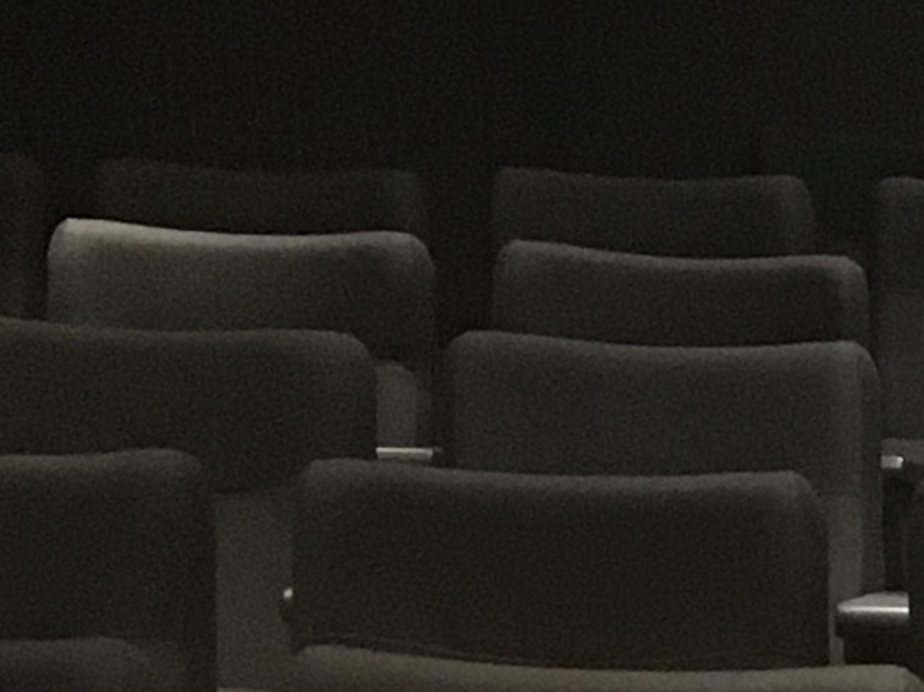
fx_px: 4884
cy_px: 1721
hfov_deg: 9.7
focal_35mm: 183
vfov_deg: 7.5
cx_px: 2082
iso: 200
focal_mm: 4.15
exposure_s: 1/20
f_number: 2.2
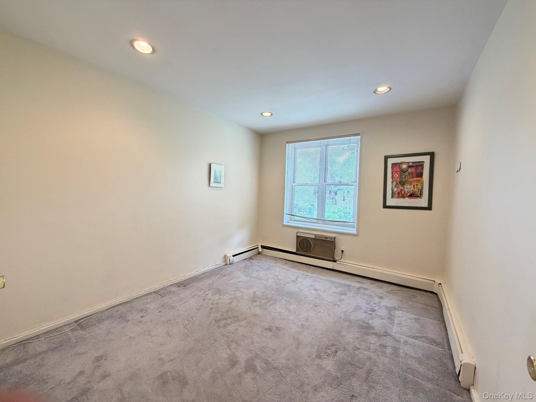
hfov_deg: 102.1
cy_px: 201
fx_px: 217
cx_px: 268
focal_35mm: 14
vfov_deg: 85.7
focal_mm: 2.22
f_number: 2.2
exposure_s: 1/60
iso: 200
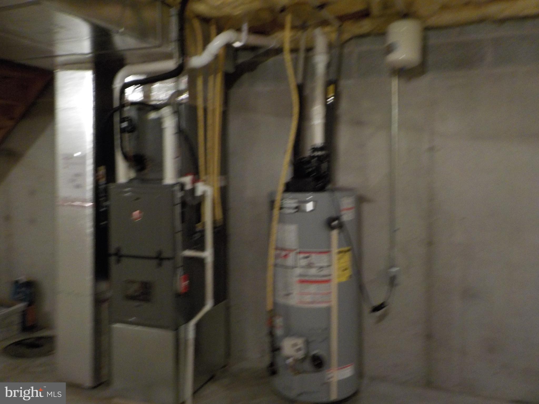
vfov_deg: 46.8
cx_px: 270
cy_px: 202
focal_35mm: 30
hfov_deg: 60.0
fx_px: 467
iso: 450
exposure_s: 1/15
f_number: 3.3
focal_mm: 4.1
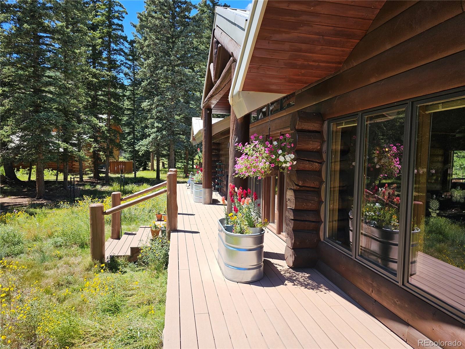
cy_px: 174
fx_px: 309
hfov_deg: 73.9
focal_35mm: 23
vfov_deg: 58.9
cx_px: 232
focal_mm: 6.3
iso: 10
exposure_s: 1/329
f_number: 1.7
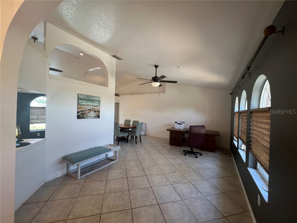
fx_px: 112
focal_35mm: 13
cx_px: 148
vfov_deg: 89.9
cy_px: 112
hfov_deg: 106.2
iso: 125
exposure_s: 1/60
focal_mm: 1.57
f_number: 1.8
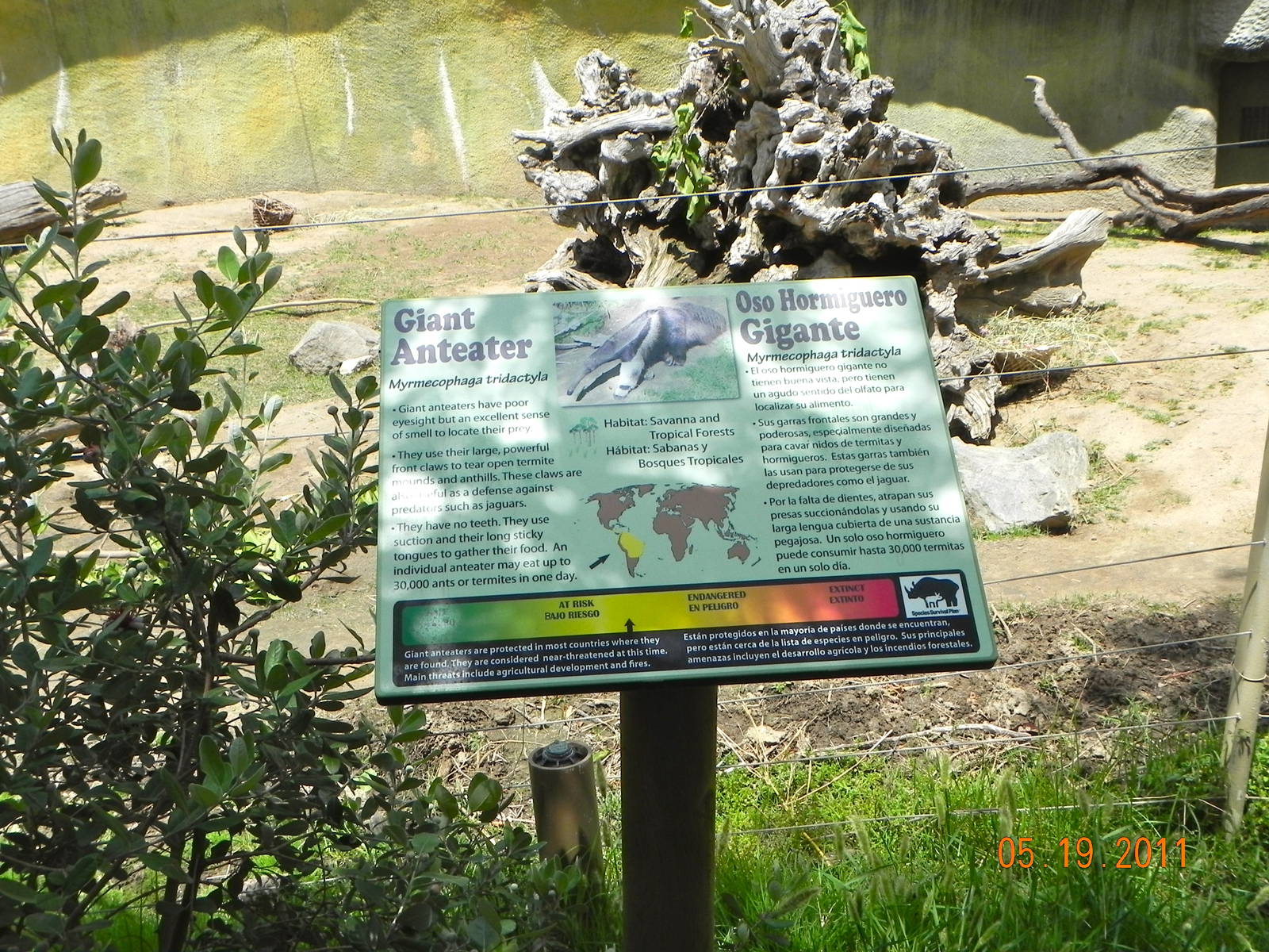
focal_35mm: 41
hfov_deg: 45.8
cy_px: 476
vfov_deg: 35.1
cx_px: 634
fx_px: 1503
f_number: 7.1
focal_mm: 7.3
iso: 160
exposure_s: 1/374
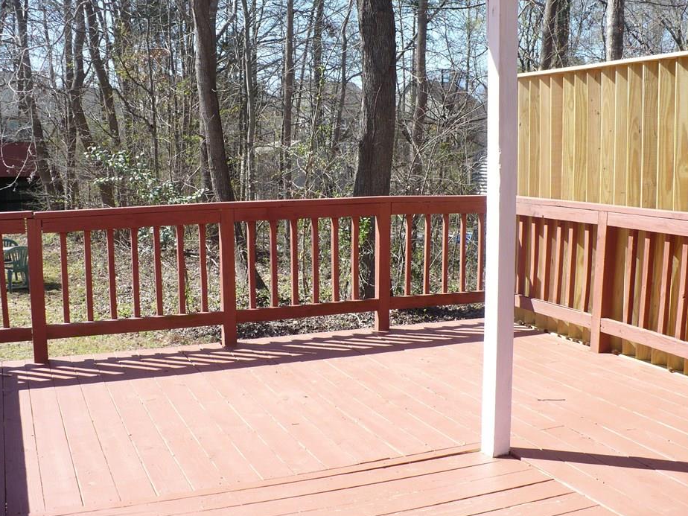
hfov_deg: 45.8
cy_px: 273
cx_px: 329
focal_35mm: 41
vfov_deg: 35.1
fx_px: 815
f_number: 2.8
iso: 100
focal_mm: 6.1
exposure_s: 1/500
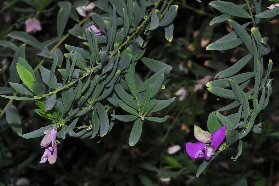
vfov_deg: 13.0
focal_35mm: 105
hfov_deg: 19.5
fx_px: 814
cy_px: 93
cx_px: 140
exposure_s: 1/60
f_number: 11
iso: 200
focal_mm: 70
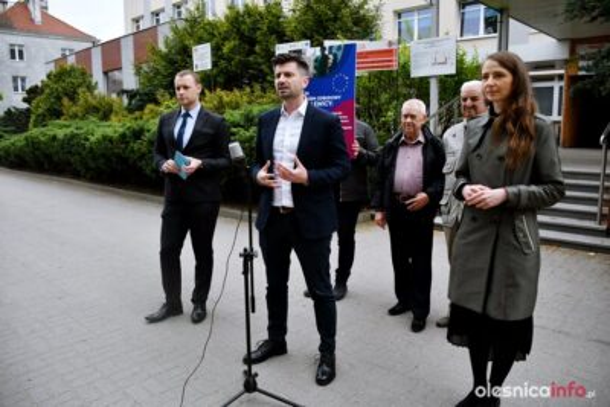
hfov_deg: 67.4
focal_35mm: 27
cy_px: 204
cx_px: 305
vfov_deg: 48.0
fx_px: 458
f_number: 3.5
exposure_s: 1/2000
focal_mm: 18
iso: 640
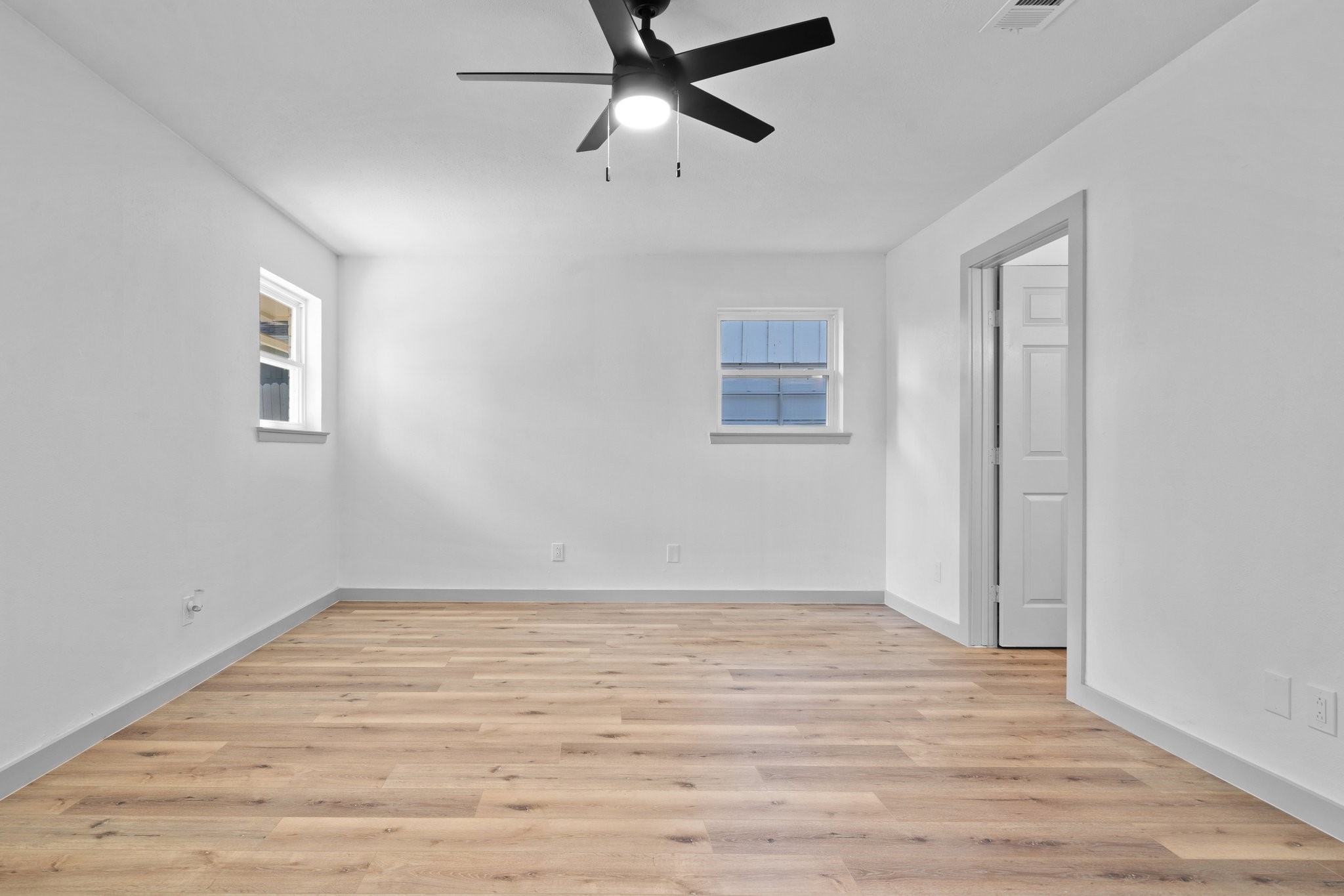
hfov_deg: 90.0
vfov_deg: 67.4
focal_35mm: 18
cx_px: 672
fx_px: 672
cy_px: 448
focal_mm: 18
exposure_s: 1
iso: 160
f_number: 9
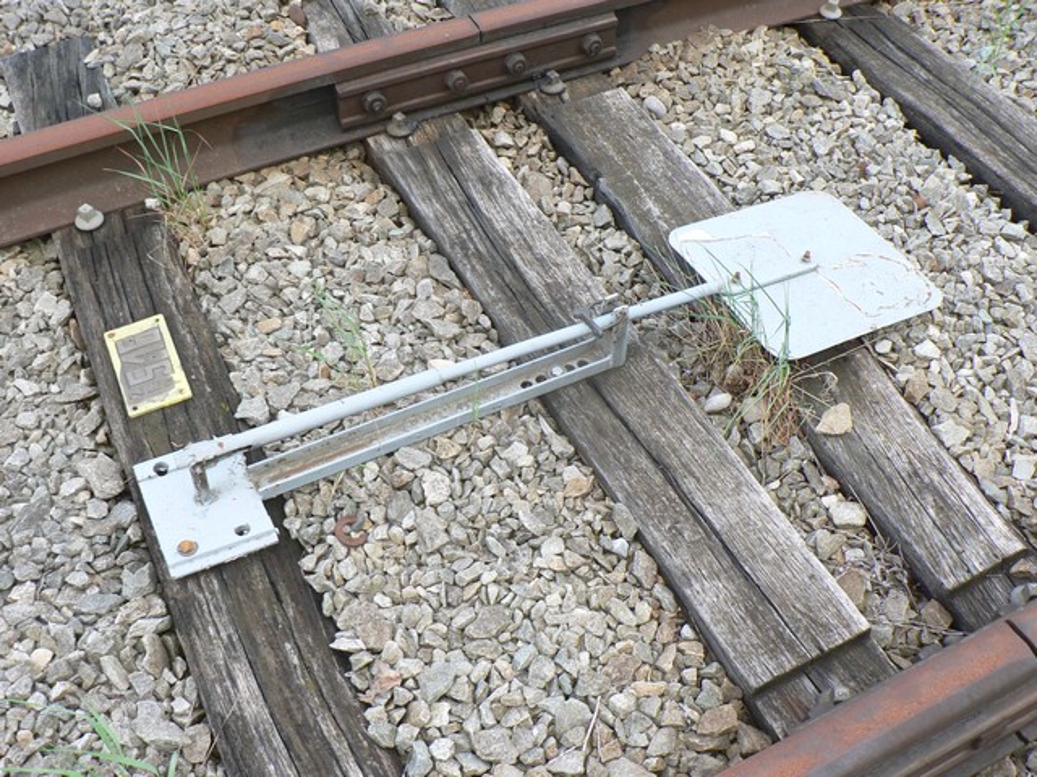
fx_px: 1078
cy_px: 388
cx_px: 518
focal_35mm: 36
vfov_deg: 39.7
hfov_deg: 51.4
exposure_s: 1/100
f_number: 3.6
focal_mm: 6
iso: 80
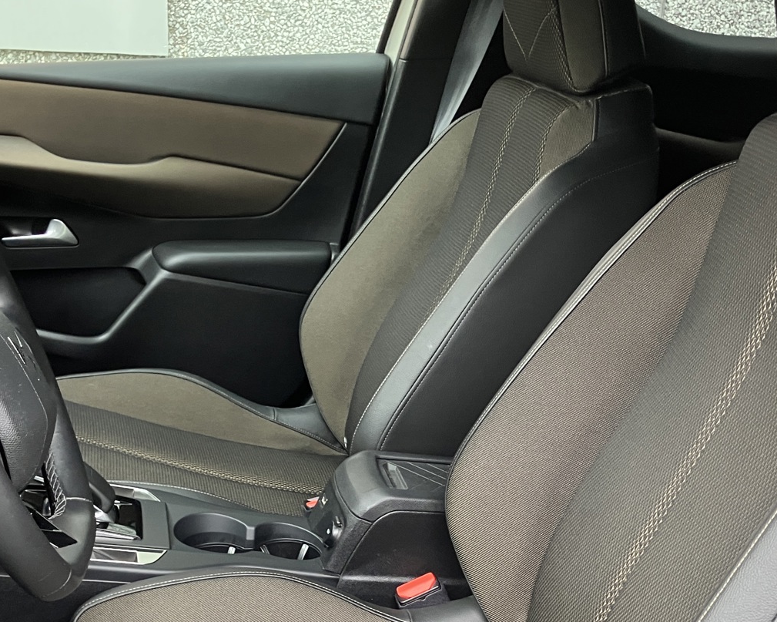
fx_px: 1196
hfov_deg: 36.0
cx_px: 380
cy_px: 493
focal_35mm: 52
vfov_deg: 28.5
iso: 160
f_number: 1.8
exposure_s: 1/60
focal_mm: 3.99
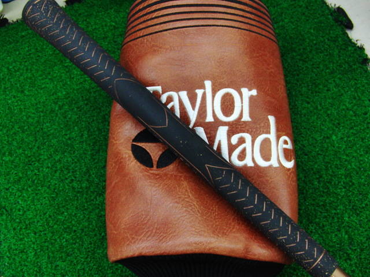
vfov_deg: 38.7
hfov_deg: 50.1
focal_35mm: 37
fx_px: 395
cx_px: 185
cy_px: 138
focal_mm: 6.42
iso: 400
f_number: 3.6
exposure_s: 1/60
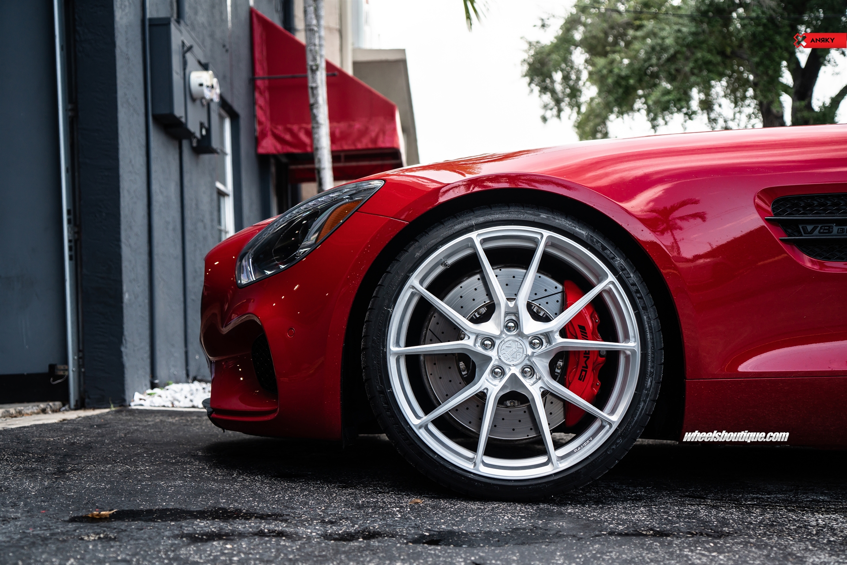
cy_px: 282
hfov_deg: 44.5
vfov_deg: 30.5
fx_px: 1035
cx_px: 424
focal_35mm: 44
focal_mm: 44
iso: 200
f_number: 4
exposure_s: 1/200
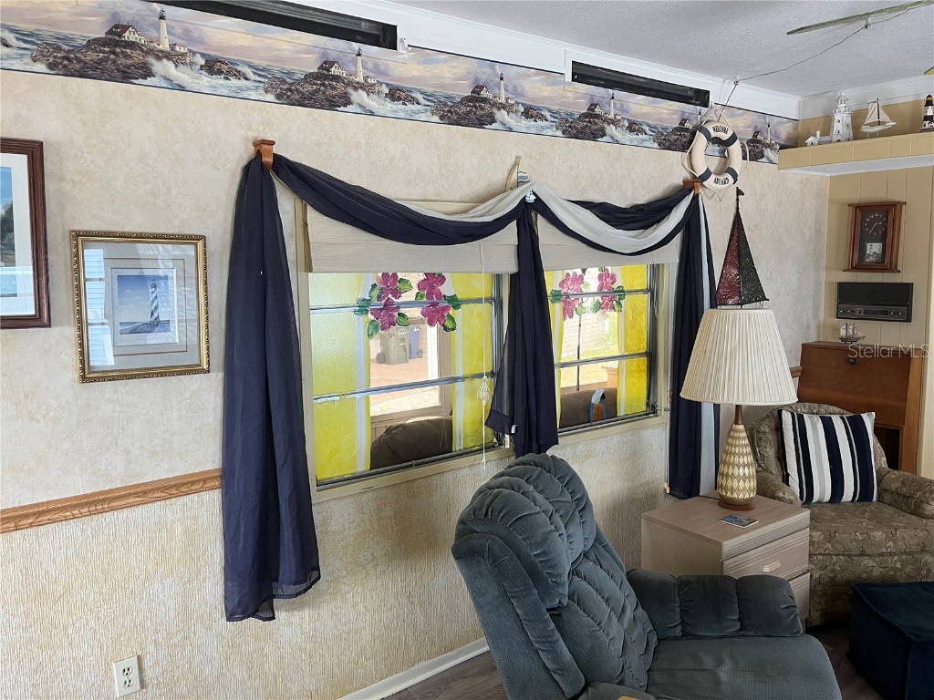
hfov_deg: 67.3
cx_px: 467
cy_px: 350
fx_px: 702
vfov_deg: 53.1
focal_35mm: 26
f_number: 1.6
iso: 125
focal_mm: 5.1
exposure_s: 1/60
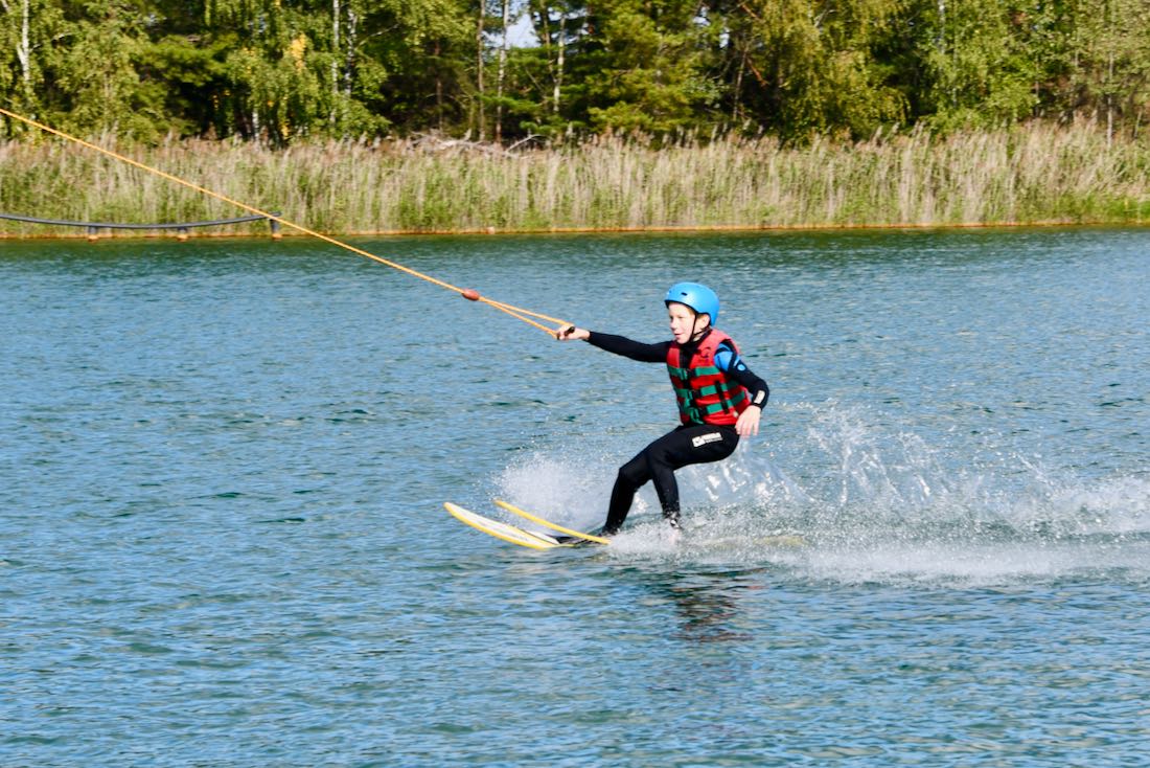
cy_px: 384
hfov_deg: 15.2
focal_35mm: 135
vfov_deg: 10.2
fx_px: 4313
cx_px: 575
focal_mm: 90
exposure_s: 1/320
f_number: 9
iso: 100
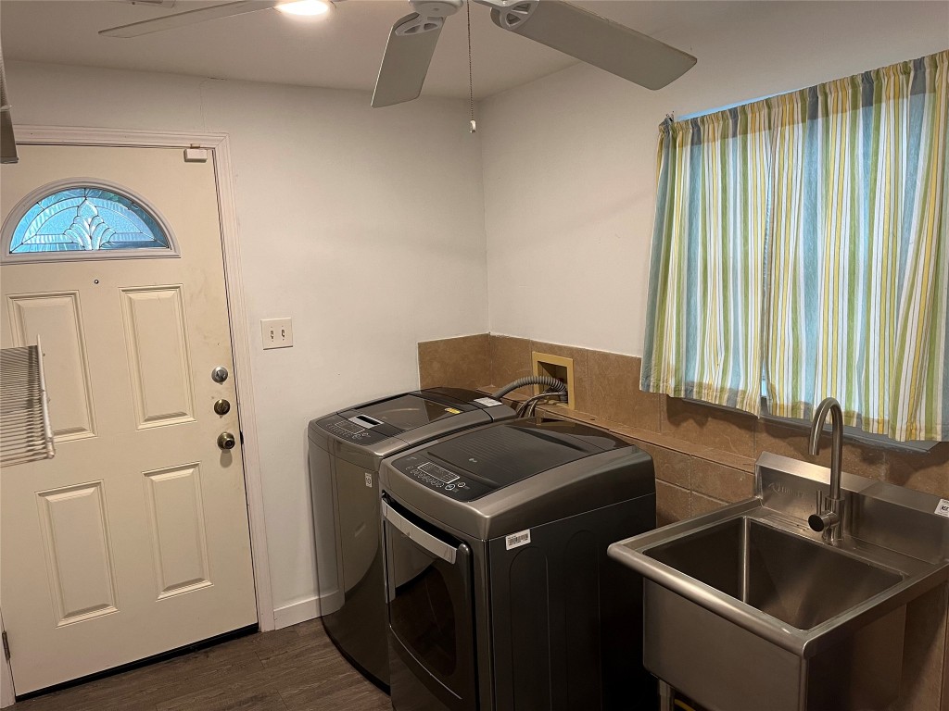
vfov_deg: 53.1
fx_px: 713
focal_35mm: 26
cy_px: 356
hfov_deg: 67.3
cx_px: 474
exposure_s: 1/60
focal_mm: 5.1
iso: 125
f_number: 1.6
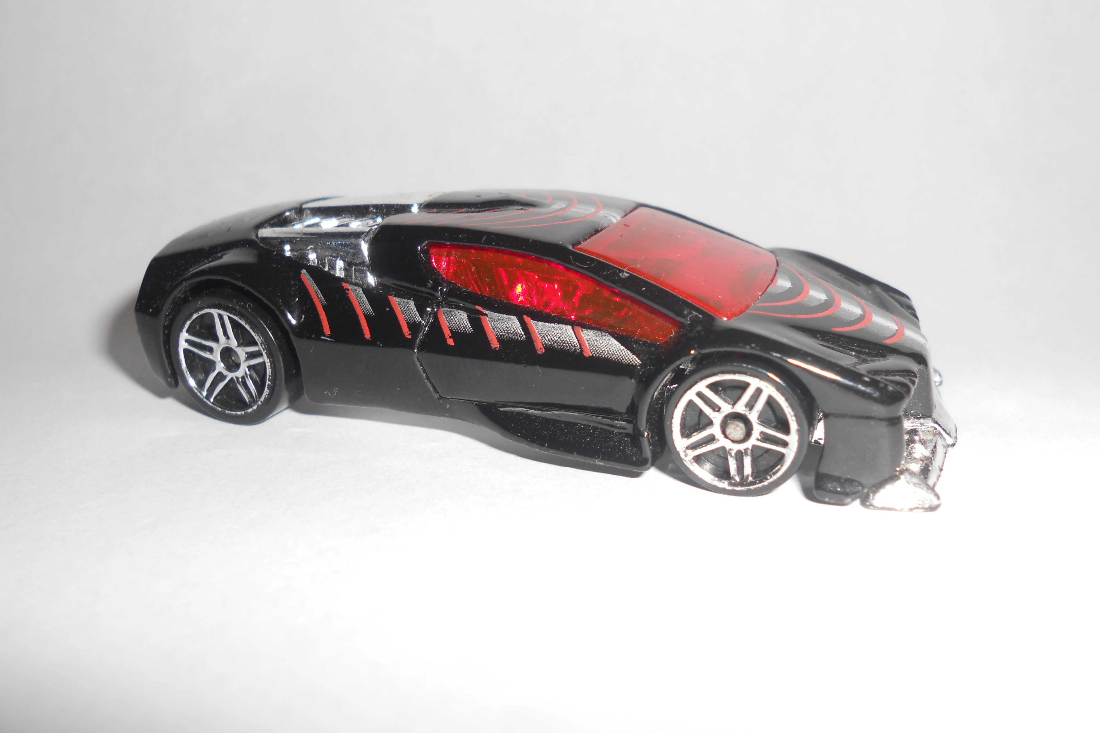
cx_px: 555
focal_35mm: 34
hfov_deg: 55.8
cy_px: 353
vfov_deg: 38.9
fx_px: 1039
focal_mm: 5.8
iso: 80
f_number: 8.8
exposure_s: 1/25
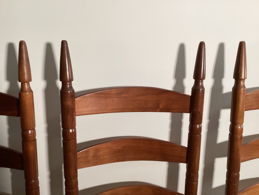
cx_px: 130
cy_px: 98
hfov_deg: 58.3
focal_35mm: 31
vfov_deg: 45.4
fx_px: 232
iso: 100
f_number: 2.4
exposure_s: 1/50
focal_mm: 3.3
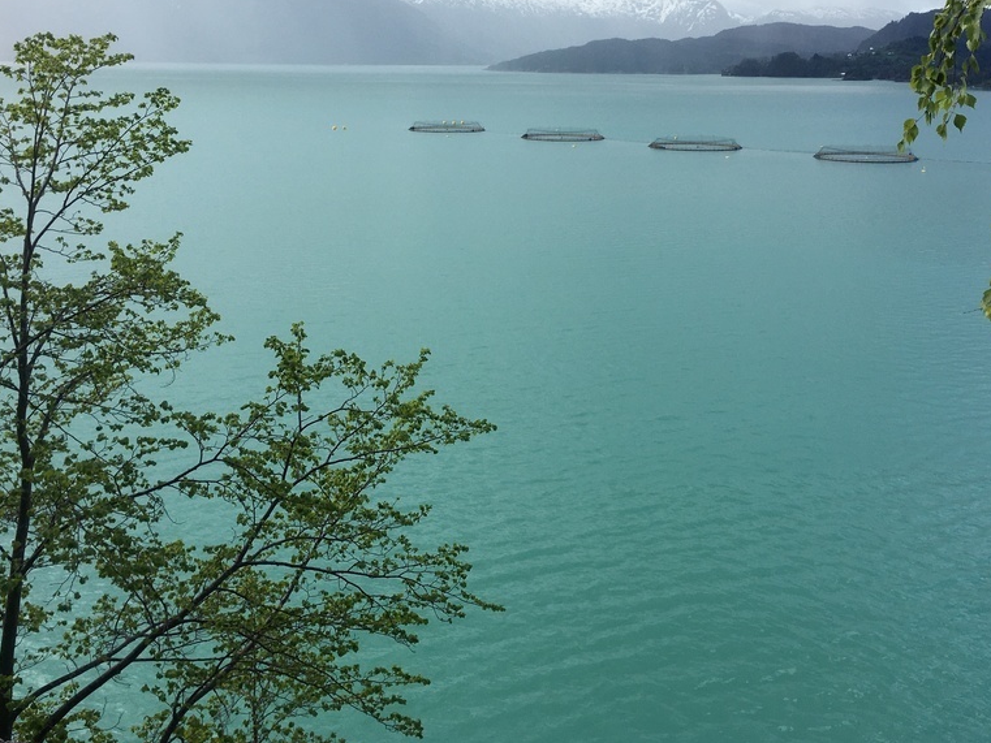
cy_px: 277
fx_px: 1117
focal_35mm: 39
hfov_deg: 47.8
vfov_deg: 36.6
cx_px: 531
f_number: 2.2
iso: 25
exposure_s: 1/712
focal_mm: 4.15
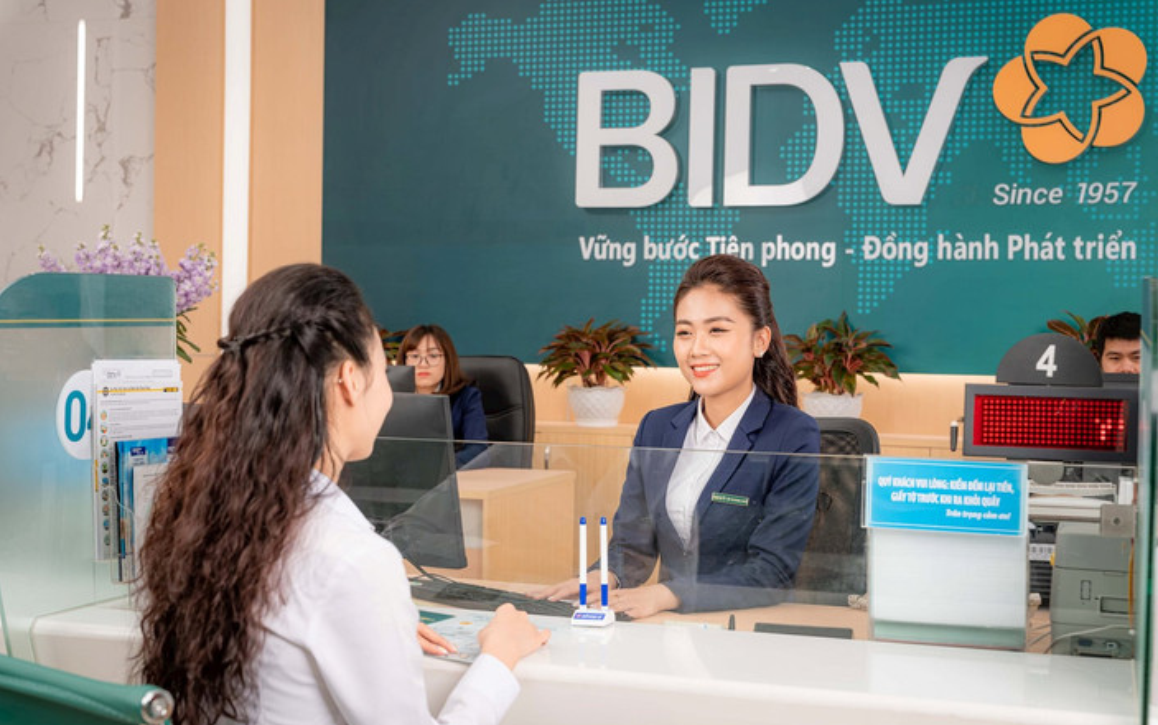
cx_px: 578
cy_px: 367
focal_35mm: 48
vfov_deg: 26.9
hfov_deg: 41.8
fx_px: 1515
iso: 160
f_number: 5
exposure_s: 1/100
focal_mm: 46
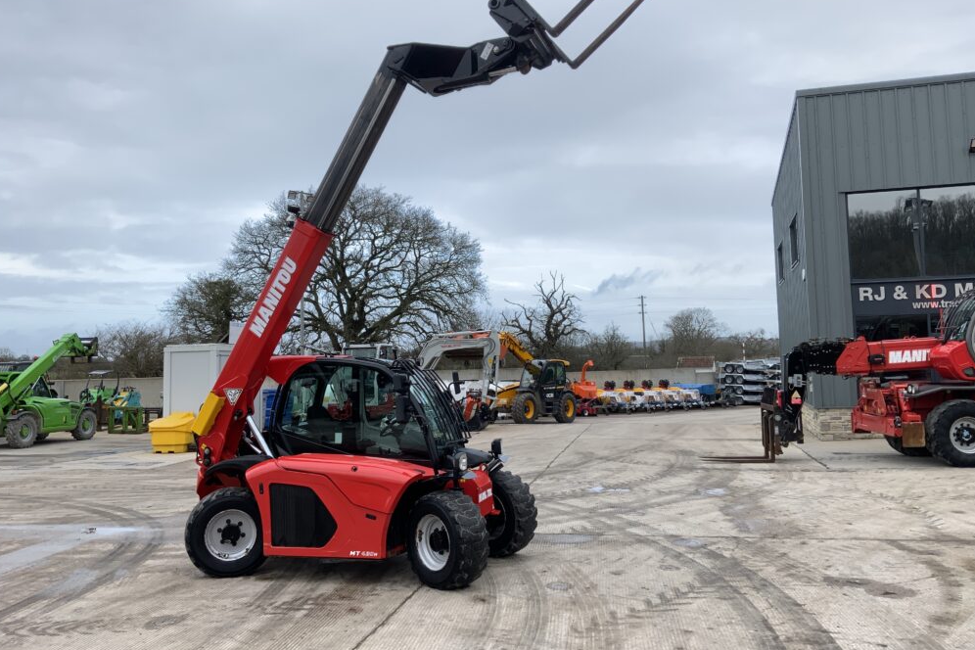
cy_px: 300
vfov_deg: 42.3
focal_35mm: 31
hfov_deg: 60.3
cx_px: 488
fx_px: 840
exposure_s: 1/176
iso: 16
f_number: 1.8
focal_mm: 3
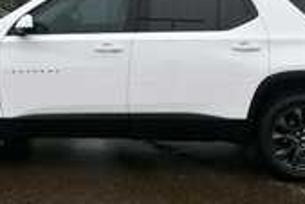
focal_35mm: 71
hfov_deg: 28.4
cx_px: 157
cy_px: 55
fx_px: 602
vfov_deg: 19.1
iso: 200
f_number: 7.1
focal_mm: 20
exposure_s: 1/250
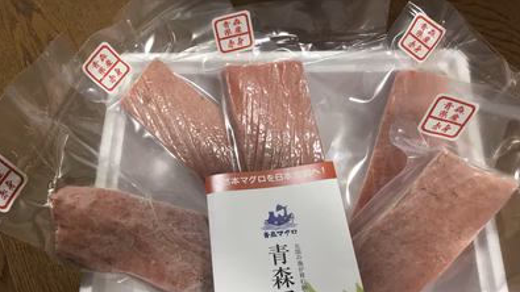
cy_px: 196
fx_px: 441
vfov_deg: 36.3
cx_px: 258
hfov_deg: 61.0
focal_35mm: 32
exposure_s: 1/30
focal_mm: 4.15
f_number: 2.2
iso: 64
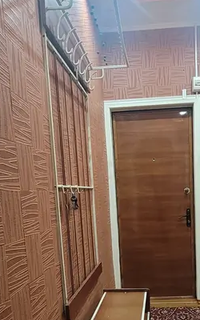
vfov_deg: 58.7
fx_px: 270
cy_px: 231
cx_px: 144
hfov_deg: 39.8
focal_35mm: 31
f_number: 2.2
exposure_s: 1/33
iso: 320
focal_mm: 2.2
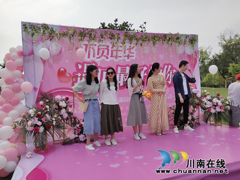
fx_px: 201
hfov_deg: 61.7
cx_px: 120
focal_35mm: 29
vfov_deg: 48.2
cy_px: 90
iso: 50
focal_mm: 4.27
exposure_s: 1/6134
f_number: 1.8
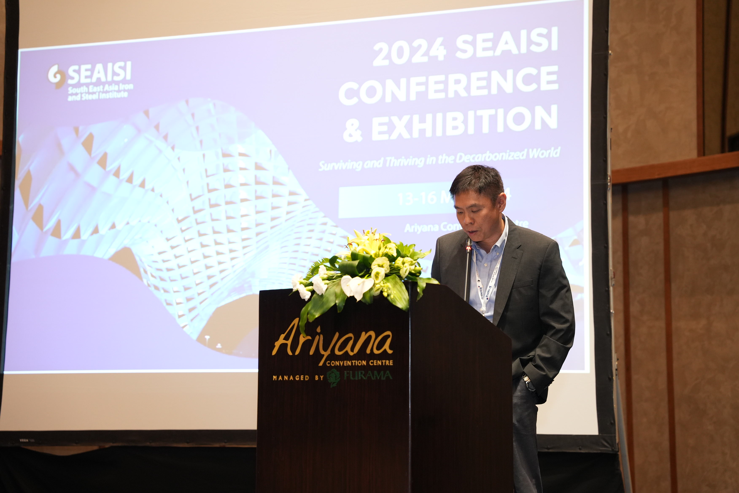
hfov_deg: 28.8
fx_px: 1437
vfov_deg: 19.5
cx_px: 370
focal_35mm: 70
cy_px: 246
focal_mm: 70
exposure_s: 1/80
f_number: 3.2
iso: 2000
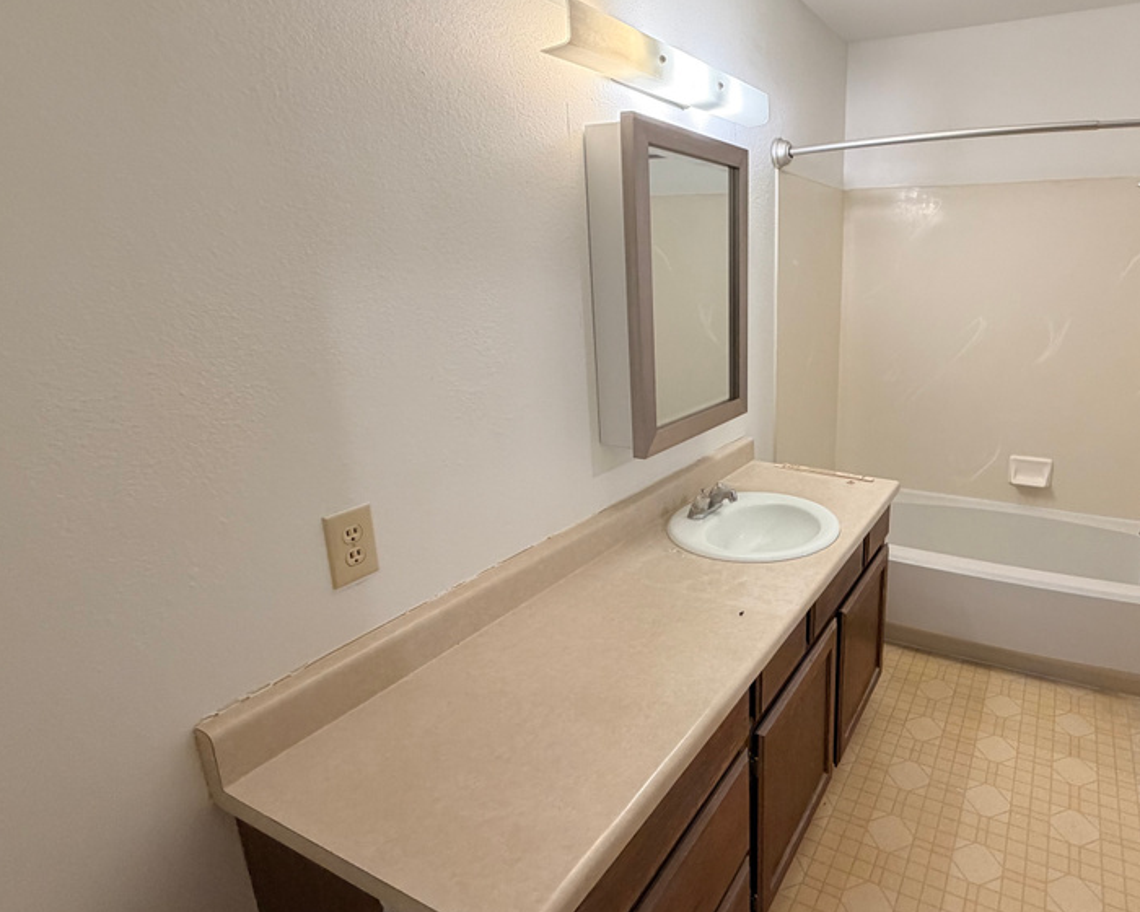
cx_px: 761
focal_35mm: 20
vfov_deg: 68.0
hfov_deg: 77.8
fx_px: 675
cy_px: 423
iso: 250
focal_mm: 2.22
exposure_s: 1/60
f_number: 2.2
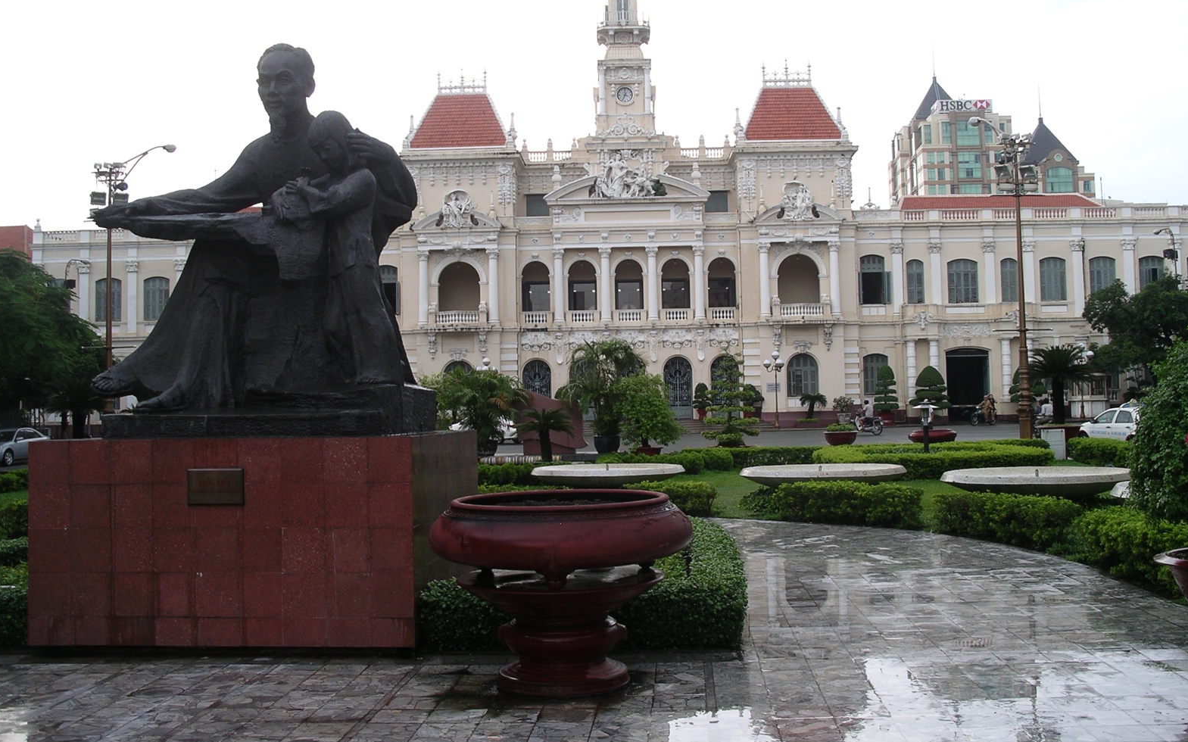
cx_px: 597
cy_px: 335
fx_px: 1295
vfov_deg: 32.0
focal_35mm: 40
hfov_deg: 49.3
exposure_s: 1/200
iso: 64
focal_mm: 7.8
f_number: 3.2
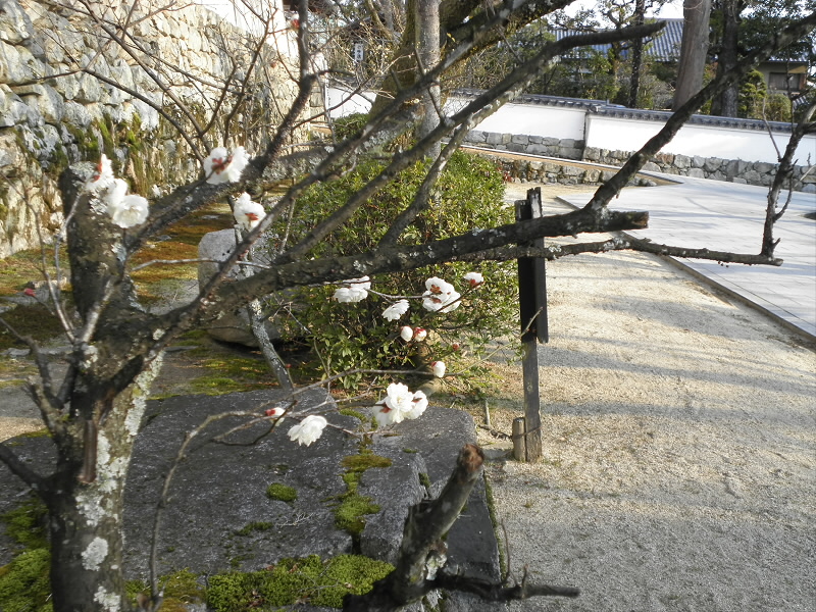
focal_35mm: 45
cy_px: 306
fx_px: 1061
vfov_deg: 32.2
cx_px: 408
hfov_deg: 42.1
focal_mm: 8.2
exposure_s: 1/100
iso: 64
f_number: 4.3
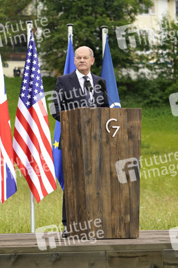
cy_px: 134
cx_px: 89
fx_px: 743
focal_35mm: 100
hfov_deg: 13.7
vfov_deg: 20.4
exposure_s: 1/800
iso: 800
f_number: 4.5
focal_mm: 100
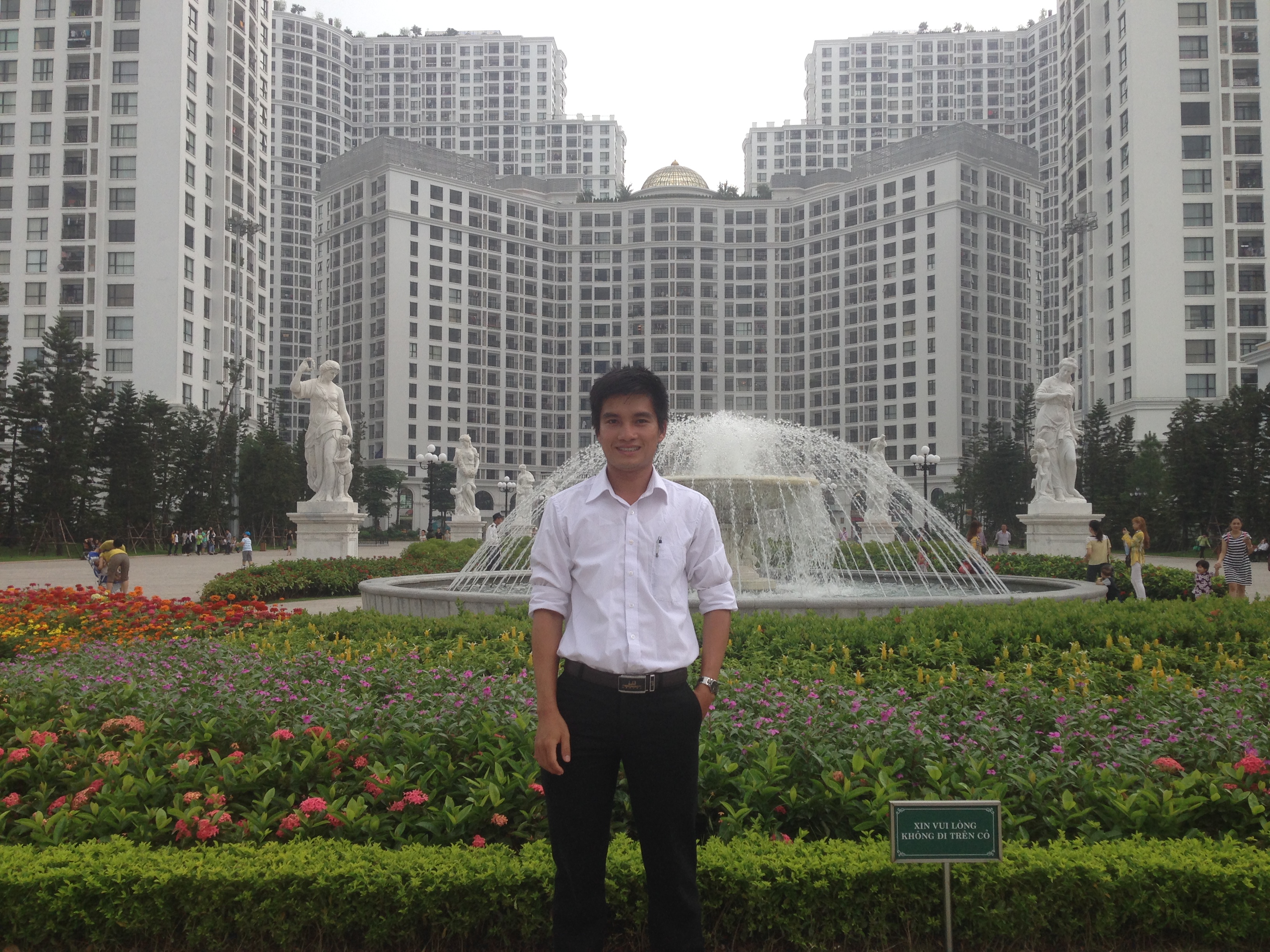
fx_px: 1211
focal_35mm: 33
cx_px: 635
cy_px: 476
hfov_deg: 55.4
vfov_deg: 42.9
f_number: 2.4
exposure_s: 1/205
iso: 50
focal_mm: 4.12
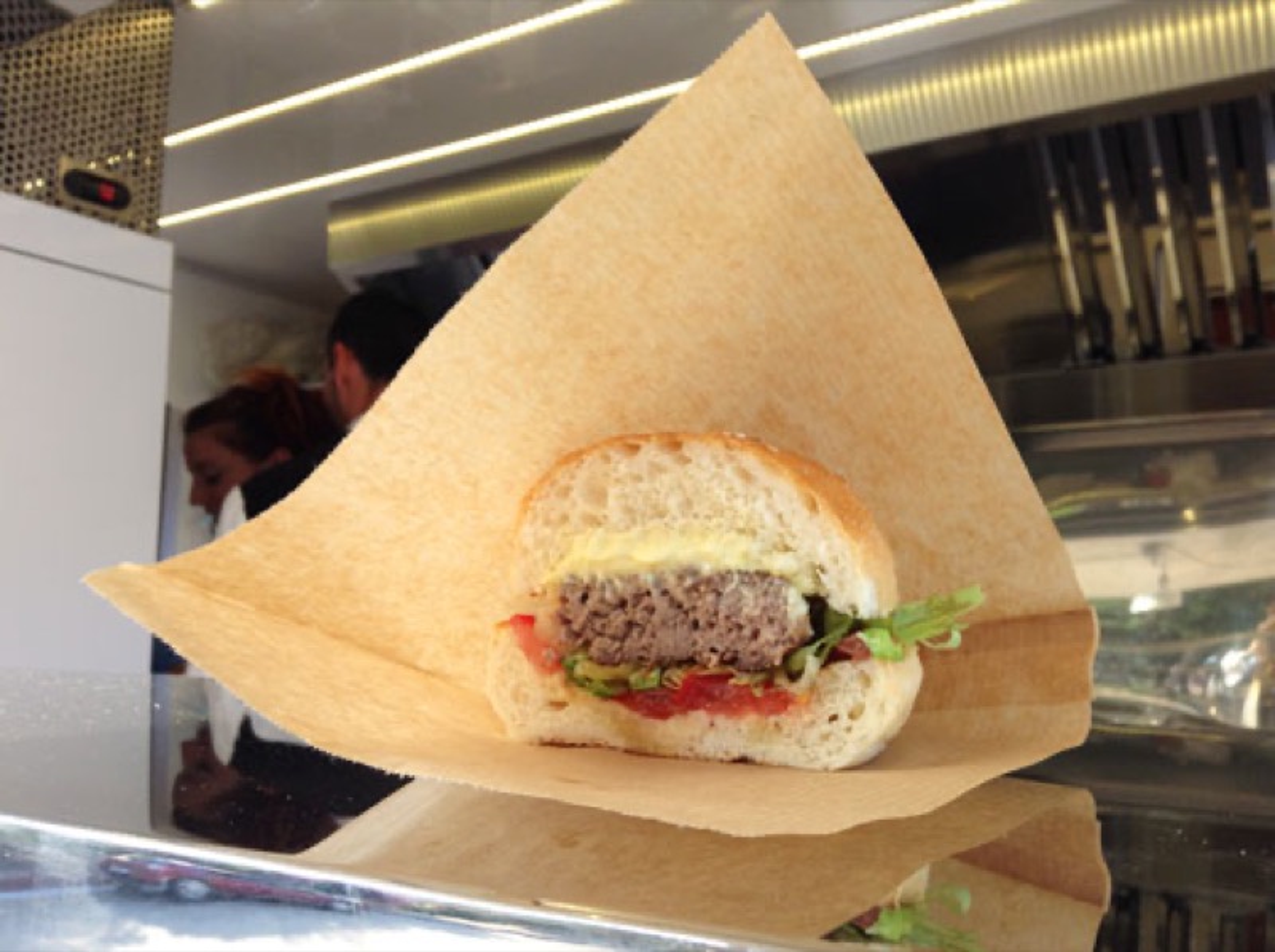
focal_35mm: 33
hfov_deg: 55.4
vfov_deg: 42.8
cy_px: 476
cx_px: 638
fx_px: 1213
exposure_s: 1/120
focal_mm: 3.3
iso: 25
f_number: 2.4
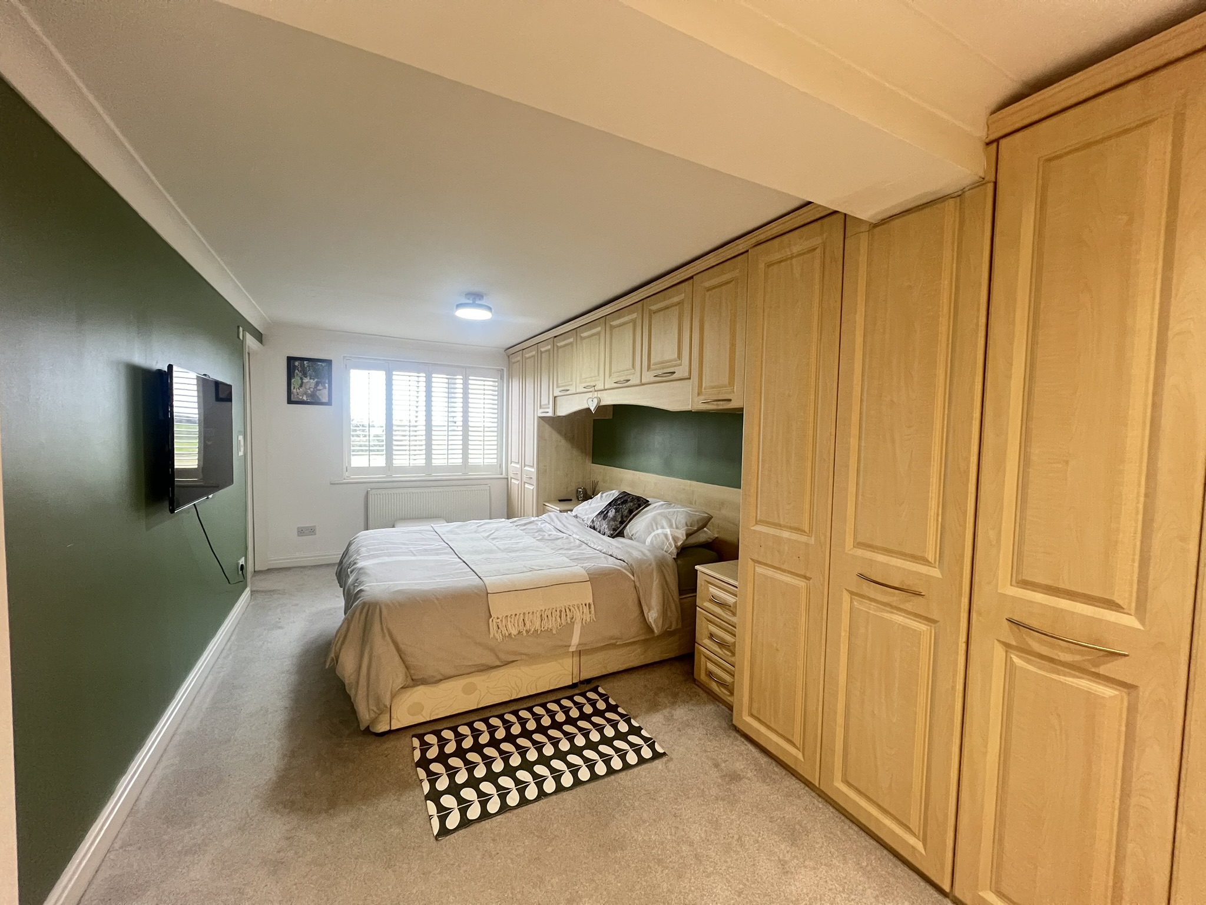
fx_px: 453
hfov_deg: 106.2
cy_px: 452
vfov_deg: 89.9
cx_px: 603
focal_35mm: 13
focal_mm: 1.57
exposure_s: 1/60
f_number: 1.8
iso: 500
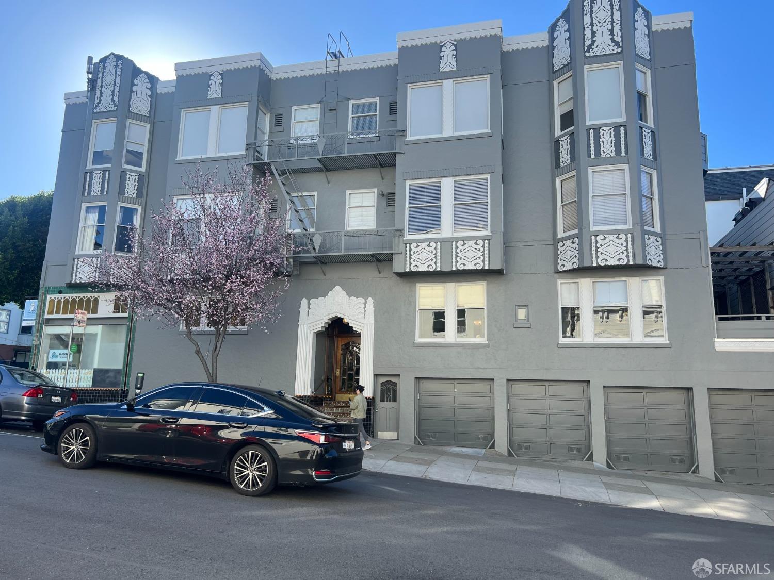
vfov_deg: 53.1
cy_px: 290
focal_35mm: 26
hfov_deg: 67.3
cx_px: 387
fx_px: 581
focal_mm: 5.7
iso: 50
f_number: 1.5
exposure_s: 1/1311
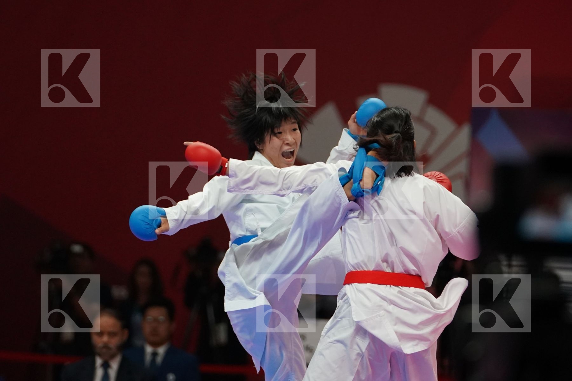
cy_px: 190
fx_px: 5195
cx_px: 286
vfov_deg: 4.2
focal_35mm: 327
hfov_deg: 6.3
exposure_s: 1/1000
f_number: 4
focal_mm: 218
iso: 3200
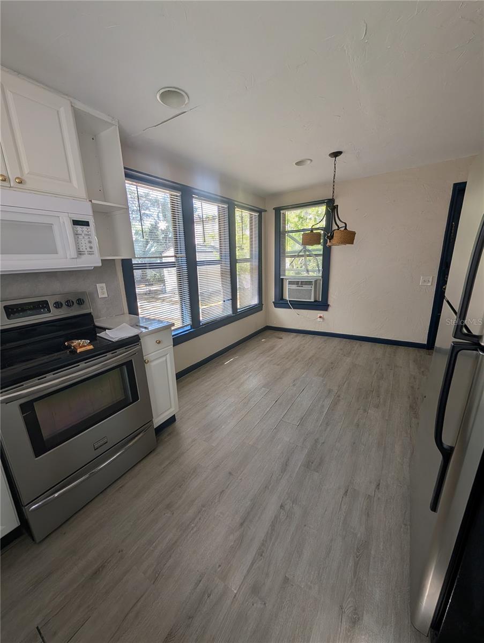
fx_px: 223
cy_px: 322
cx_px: 242
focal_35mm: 12
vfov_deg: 110.5
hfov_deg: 94.6
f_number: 1.7
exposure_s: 1/199
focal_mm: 2.02
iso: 58
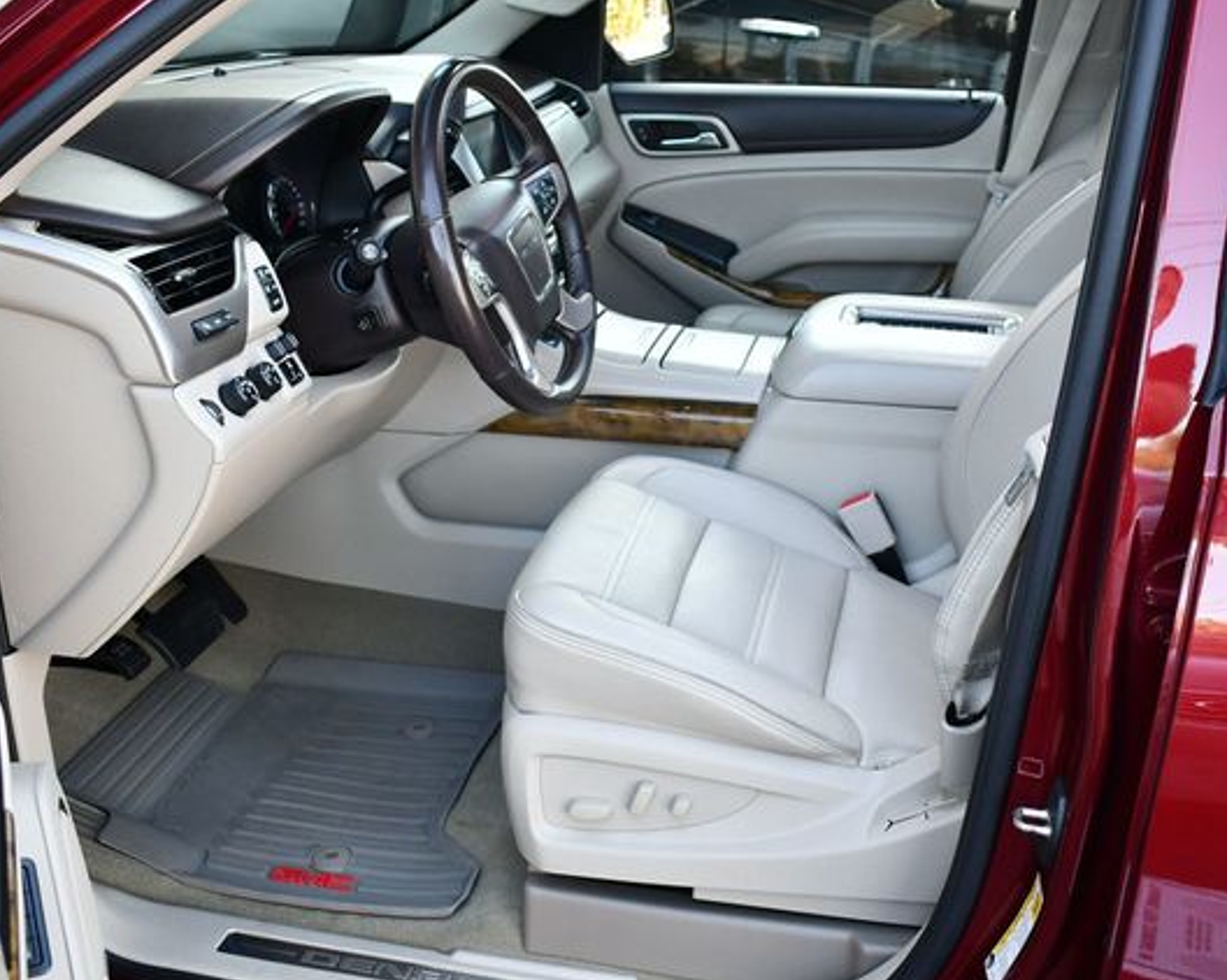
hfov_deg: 44.8
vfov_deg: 36.5
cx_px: 637
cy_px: 492
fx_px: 1488
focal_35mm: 41
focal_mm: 18
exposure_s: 1/250
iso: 560
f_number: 3.5
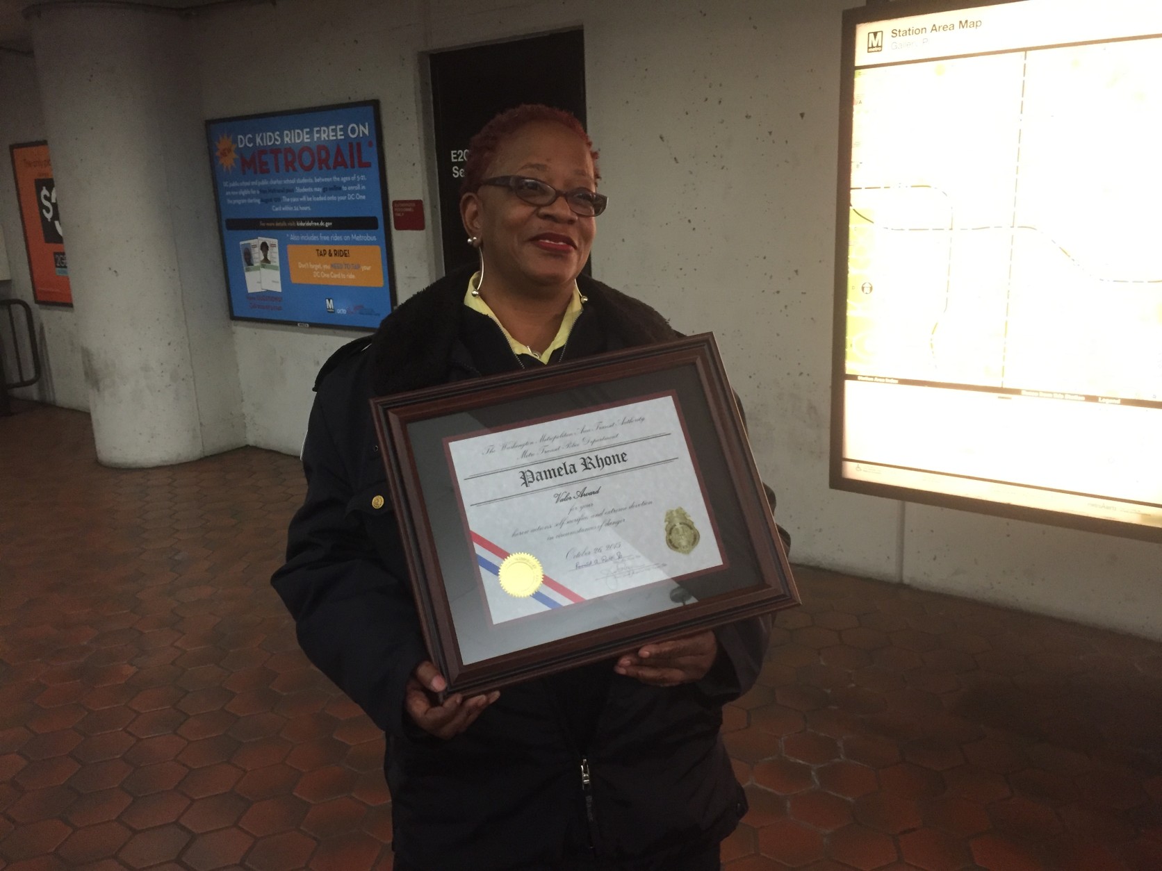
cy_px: 436
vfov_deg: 48.2
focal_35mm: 29
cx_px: 581
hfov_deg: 61.7
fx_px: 973
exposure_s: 1/24
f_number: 2.2
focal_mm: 4.15
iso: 250
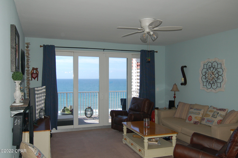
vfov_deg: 39.8
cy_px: 79
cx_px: 119
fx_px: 218
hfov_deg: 57.3
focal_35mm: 33
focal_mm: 22
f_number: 5.6
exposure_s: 1/500
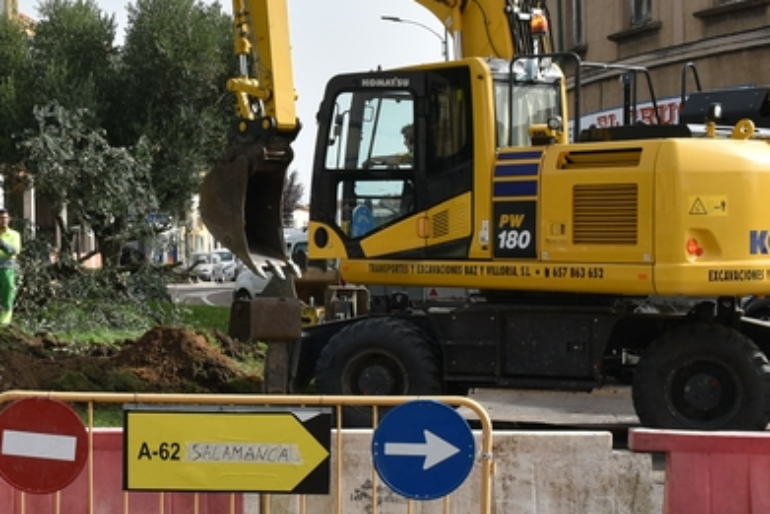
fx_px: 1626
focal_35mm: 76
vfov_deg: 18.0
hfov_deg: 25.6
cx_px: 49
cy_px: 268
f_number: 9
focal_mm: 22
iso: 200
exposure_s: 1/320
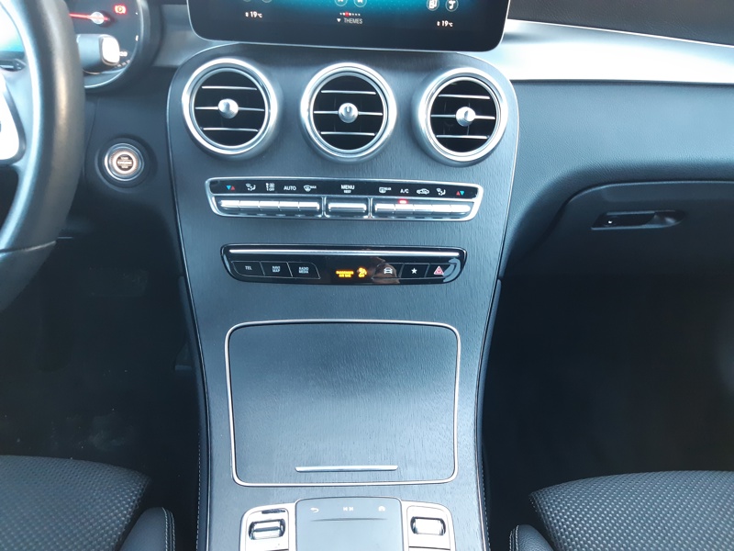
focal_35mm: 26
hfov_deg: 67.3
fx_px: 551
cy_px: 276
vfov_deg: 53.1
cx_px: 367
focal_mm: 3.92
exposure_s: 1/40
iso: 250
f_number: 1.7
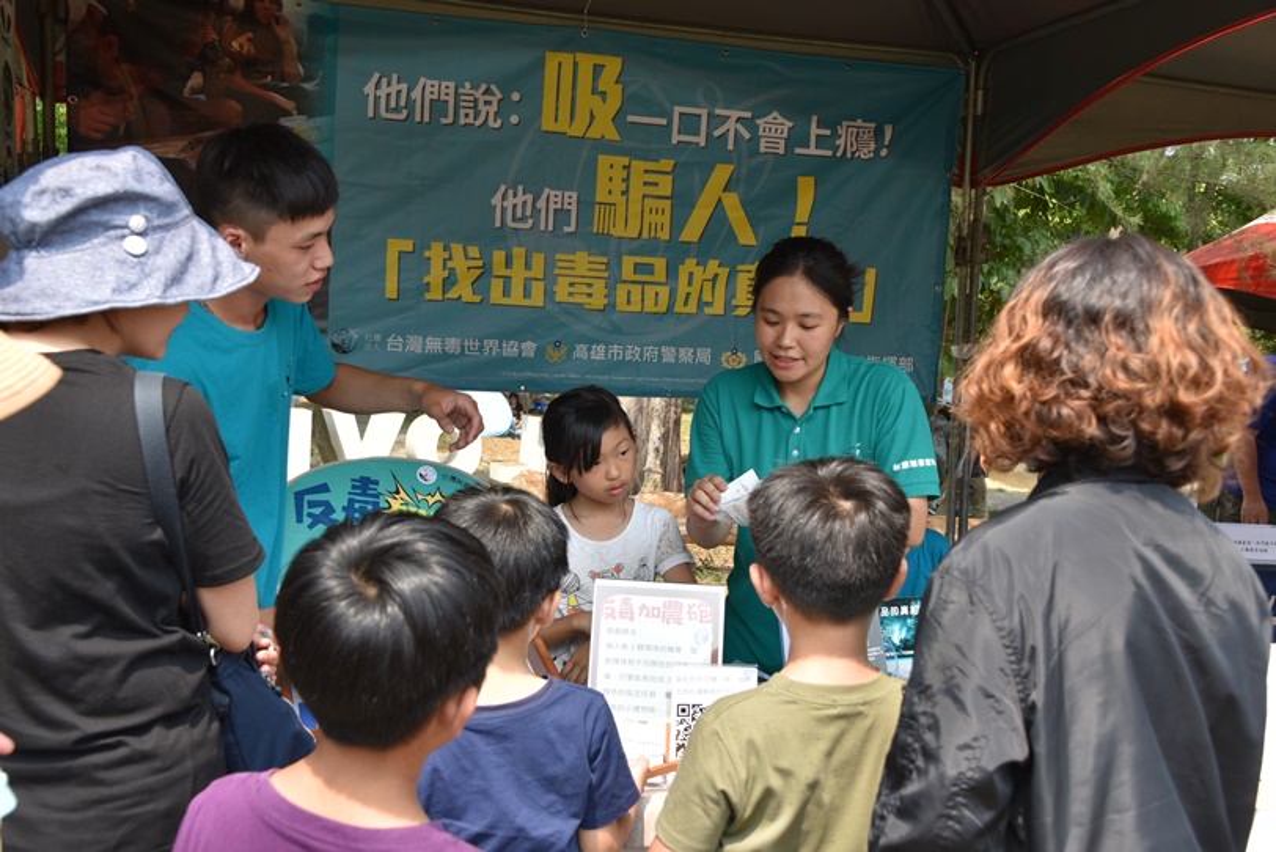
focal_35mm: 40
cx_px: 638
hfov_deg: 48.4
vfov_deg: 33.4
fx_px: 1418
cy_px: 426
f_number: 8
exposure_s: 1/250
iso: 280
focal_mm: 40
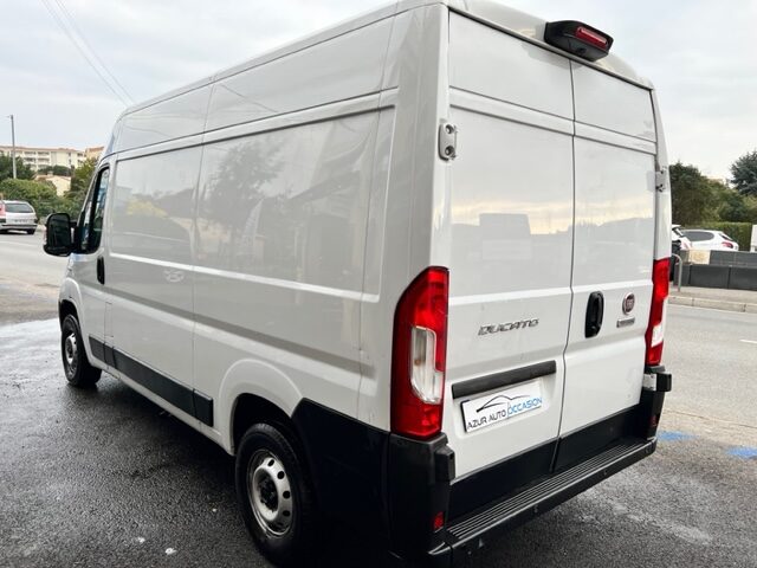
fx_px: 569
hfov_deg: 67.3
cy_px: 284
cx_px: 378
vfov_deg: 53.1
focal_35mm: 26
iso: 50
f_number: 1.5
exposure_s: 1/411
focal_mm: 5.7
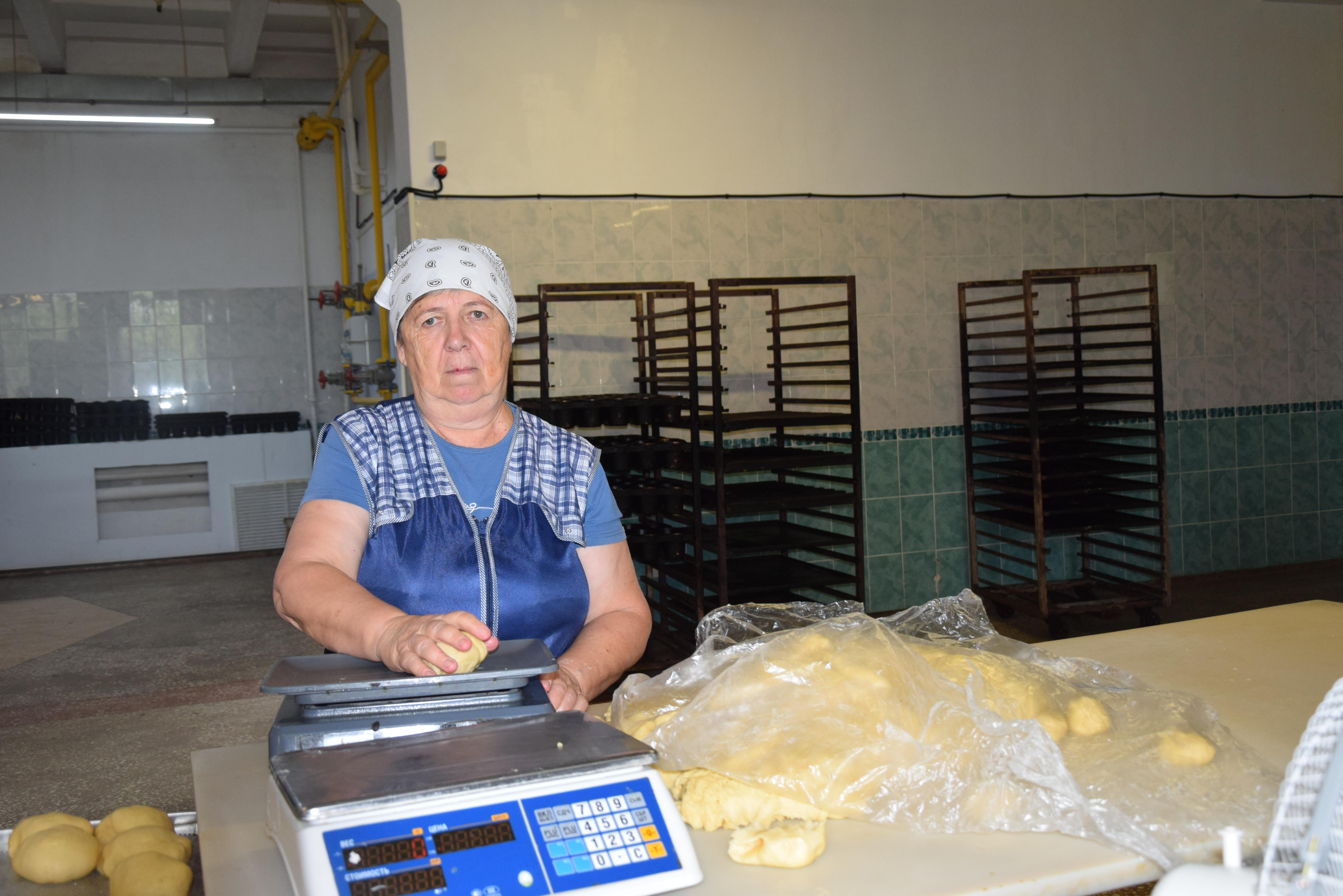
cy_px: 448
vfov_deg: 35.5
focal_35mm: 38
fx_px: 1399
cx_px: 672
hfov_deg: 51.3
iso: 800
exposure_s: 1/100
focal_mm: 25
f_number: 5
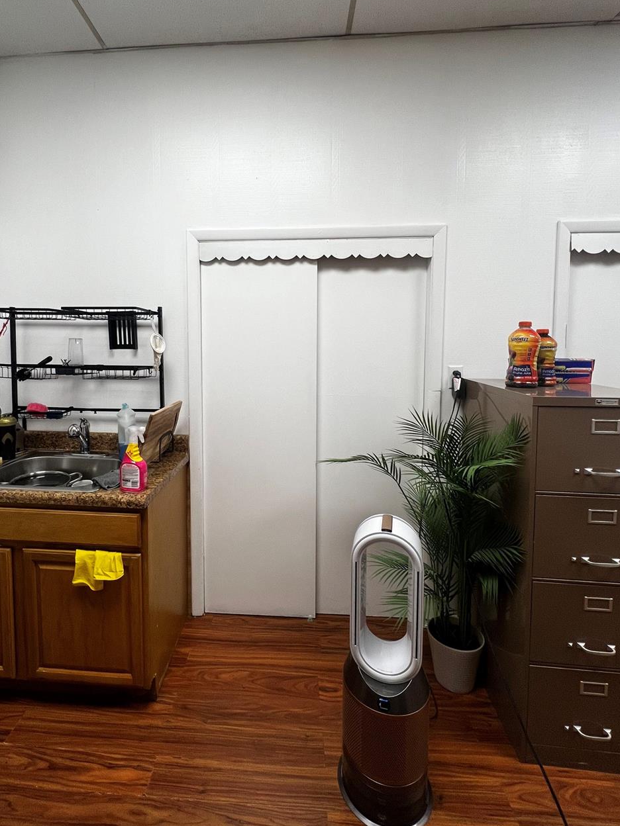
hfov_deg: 77.6
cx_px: 265
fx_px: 382
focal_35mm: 16
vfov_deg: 94.2
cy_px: 371
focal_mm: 1.57
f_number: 1.8
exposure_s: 1/120
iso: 100
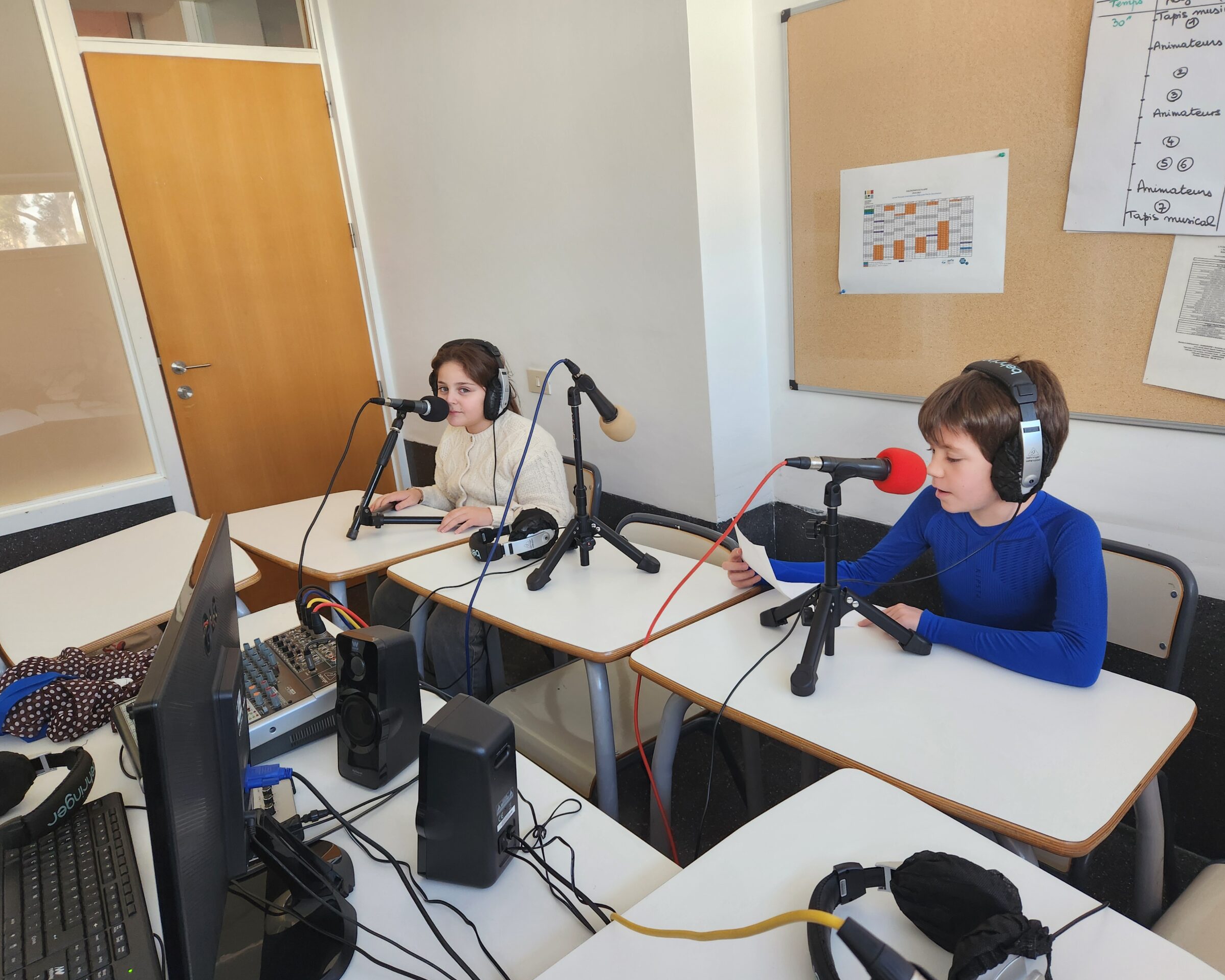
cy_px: 491
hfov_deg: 70.3
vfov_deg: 58.8
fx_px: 870
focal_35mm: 24
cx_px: 638
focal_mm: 5.4
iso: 160
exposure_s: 1/180
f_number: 1.8
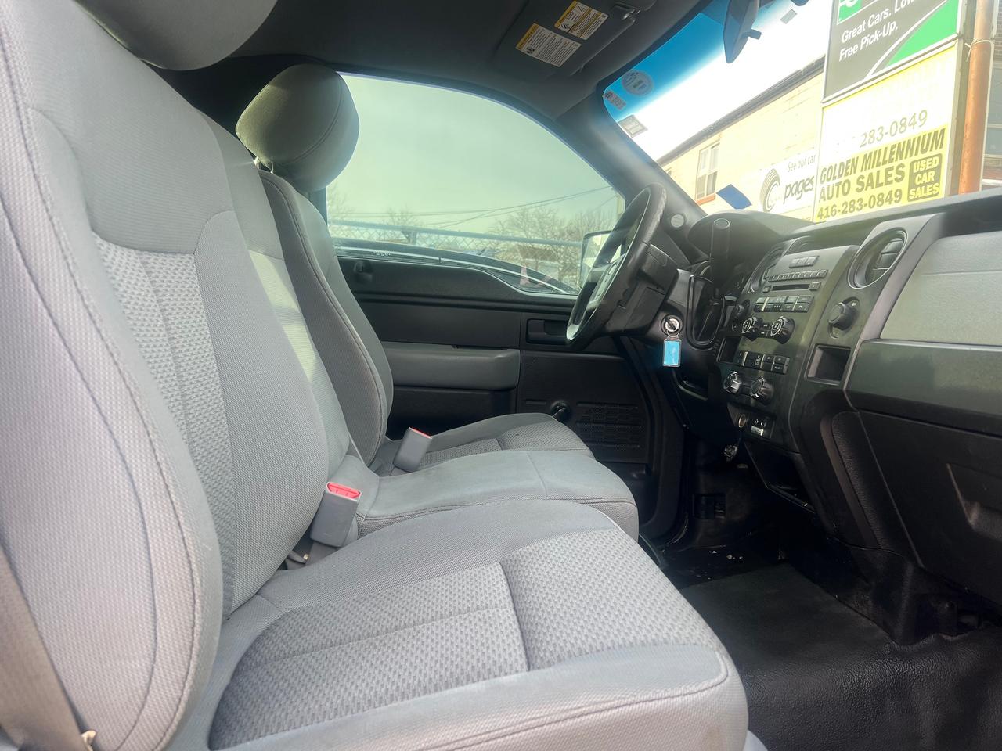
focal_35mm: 26
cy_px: 376
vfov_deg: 53.1
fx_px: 753
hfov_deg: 67.3
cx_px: 501
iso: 40
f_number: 1.5
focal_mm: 5.7
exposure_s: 1/177
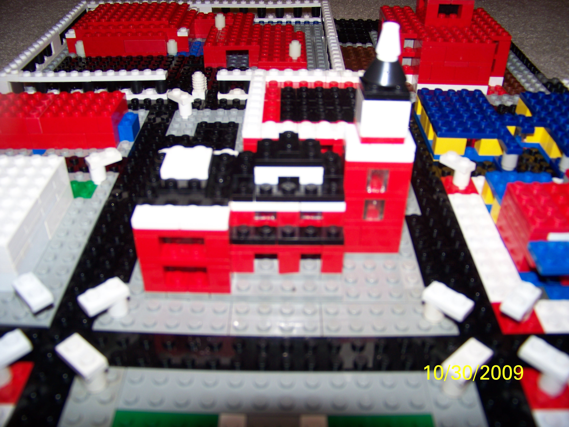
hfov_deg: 55.4
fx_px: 542
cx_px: 284
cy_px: 214
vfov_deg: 42.9
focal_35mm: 33
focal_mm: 5.85
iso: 64
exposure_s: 1/30
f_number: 2.8
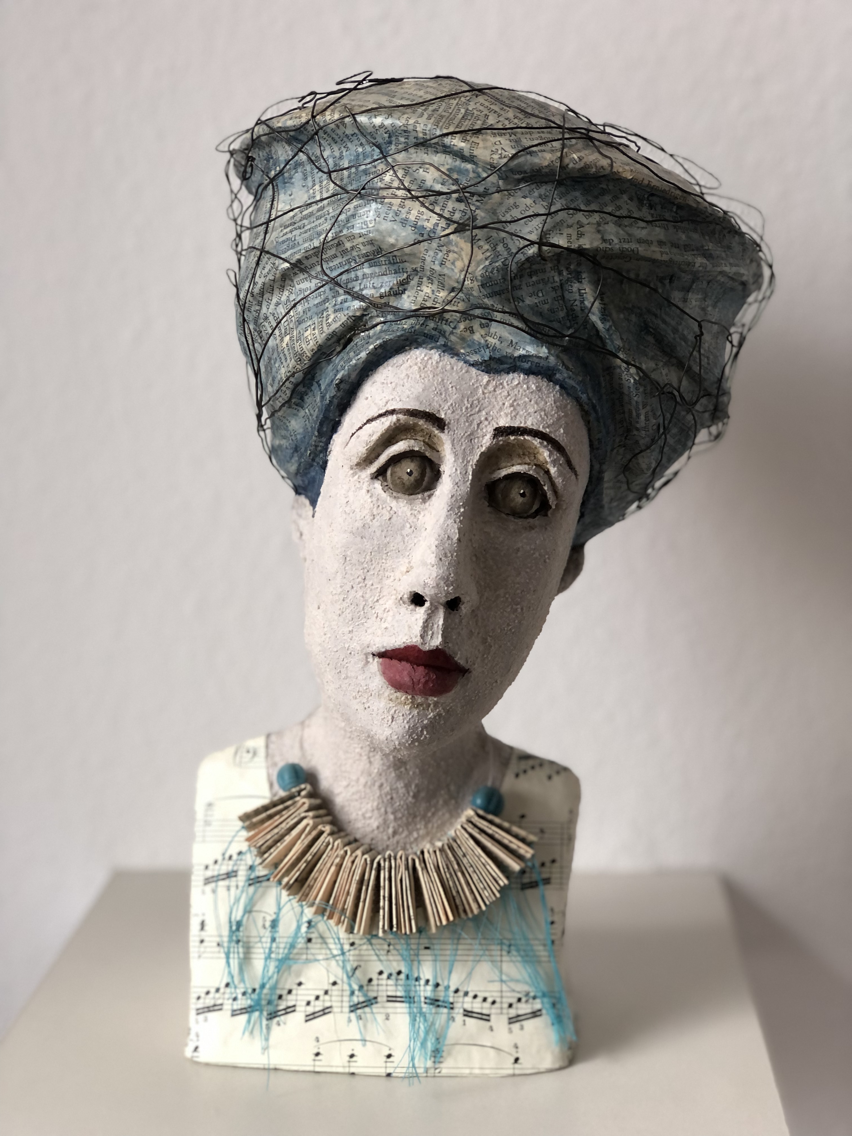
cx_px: 426
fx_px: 1871
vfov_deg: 33.8
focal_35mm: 57
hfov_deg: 25.7
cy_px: 568
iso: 100
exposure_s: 1/30
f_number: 2.8
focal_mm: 6.6
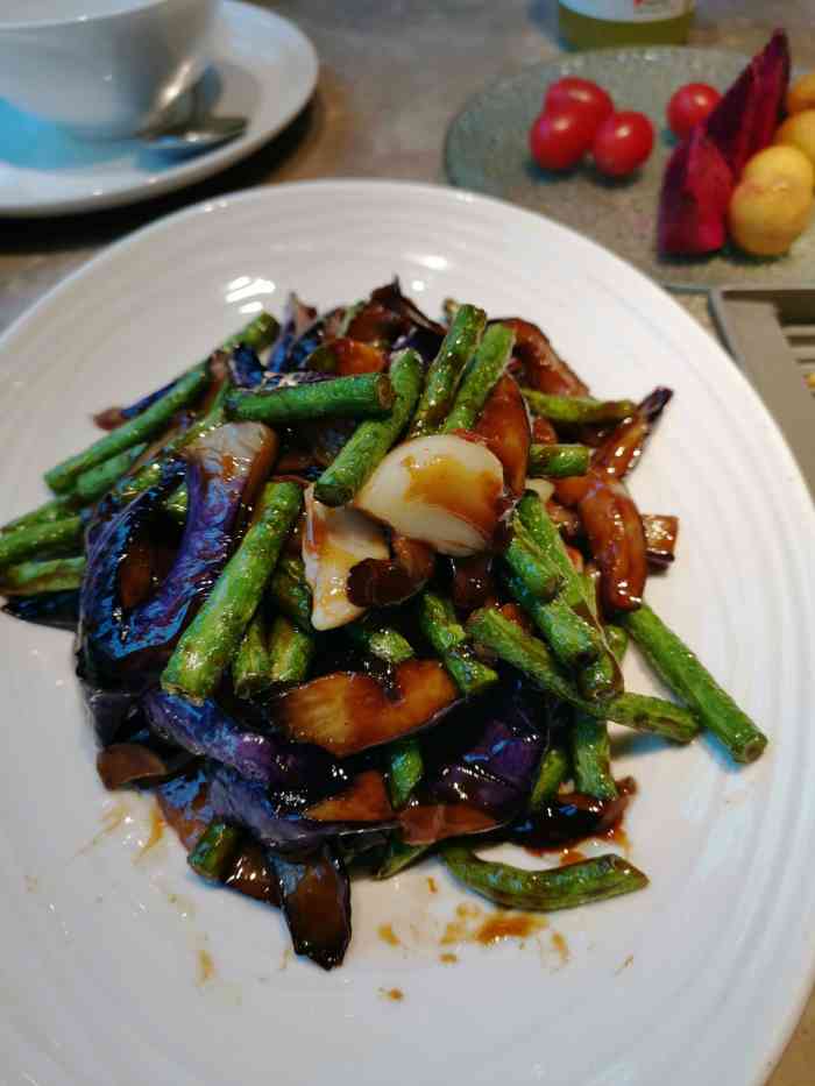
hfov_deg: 53.1
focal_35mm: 26
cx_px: 408
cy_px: 543
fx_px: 816
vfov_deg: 67.3
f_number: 1.8
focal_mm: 4.75
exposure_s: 1/100
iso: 50
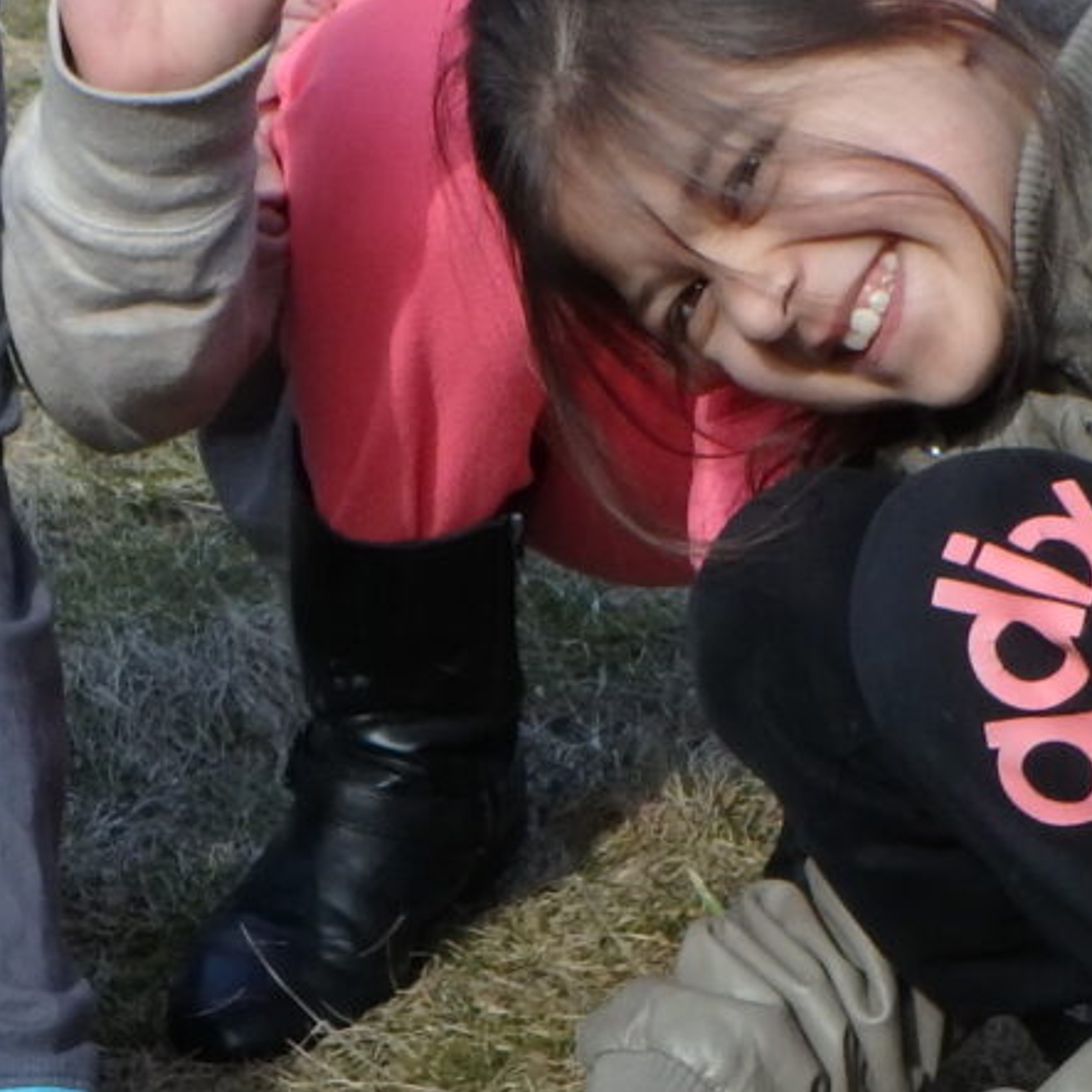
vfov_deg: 12.6
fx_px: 4961
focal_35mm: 139
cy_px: 486
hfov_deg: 12.5
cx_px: 311
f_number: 4.9
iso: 125
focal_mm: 6
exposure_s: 1/320
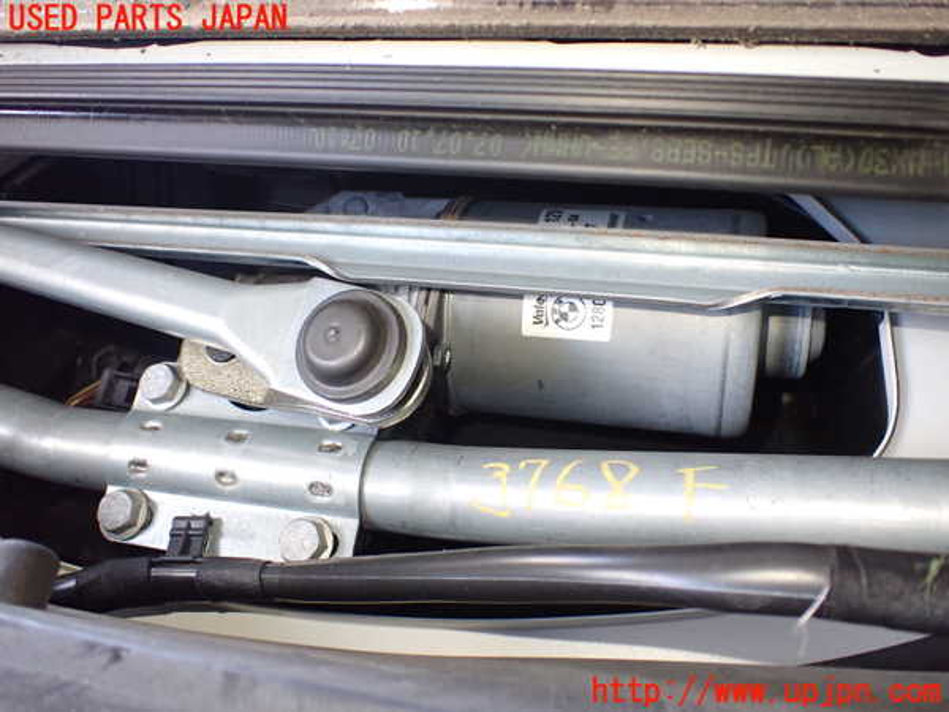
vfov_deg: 46.8
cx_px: 474
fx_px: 822
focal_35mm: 30
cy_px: 356
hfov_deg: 60.0
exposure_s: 1/125
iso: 800
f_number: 2.3
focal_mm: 5.4
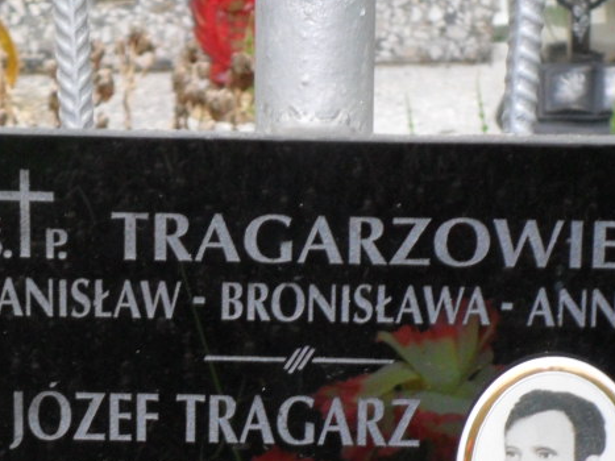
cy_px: 311
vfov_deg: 6.3
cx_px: 252
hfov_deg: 8.4
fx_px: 4210
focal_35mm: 237
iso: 240
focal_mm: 19.6
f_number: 5
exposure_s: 1/60
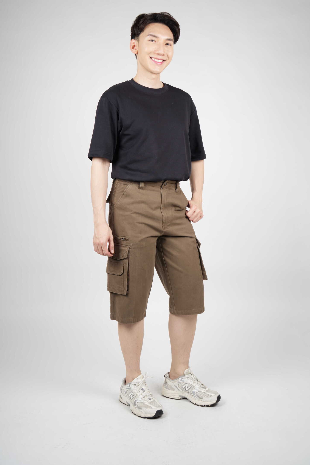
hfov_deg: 33.4
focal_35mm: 40
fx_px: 517
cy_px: 226
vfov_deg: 48.5
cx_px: 154
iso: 125
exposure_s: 1/160
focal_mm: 36
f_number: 9
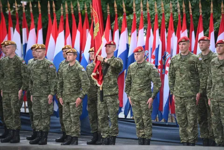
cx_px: 112
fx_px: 1151
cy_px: 75
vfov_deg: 7.4
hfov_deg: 11.1
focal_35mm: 185
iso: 800
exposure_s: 1/200
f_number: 3.2
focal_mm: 185
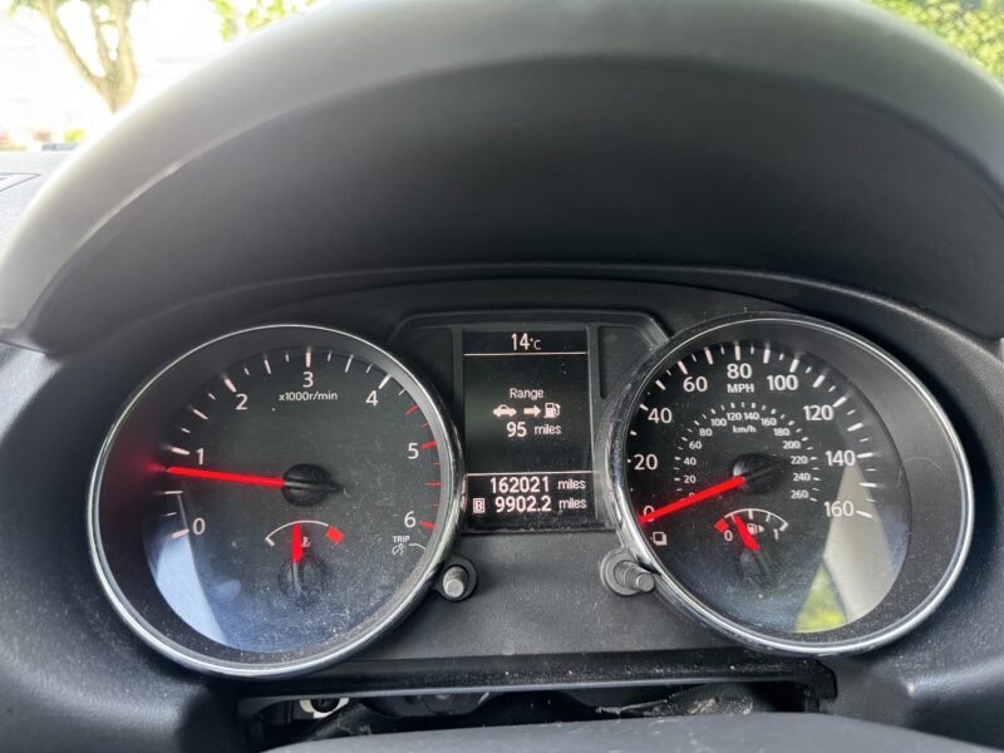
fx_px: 696
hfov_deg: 71.6
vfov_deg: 56.8
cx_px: 502
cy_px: 376
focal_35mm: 24
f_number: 1.78
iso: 500
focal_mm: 6.76
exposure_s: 1/57
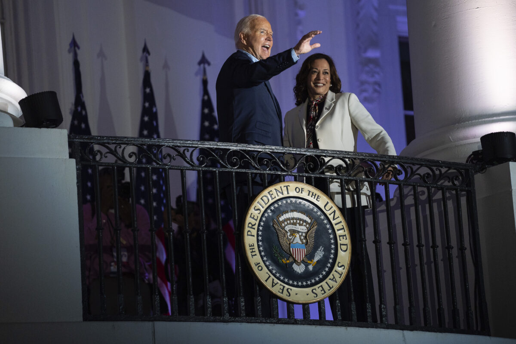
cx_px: 258
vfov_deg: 6.9
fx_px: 2866
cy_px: 172
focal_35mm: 200
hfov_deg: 10.3
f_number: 2.8
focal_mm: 200
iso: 1250
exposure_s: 1/1000
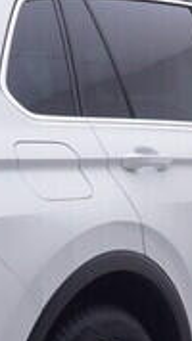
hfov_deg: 8.9
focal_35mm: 136
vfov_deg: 15.7
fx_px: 1232
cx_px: 96
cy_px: 255
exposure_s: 1/80
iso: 200
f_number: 5
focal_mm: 15
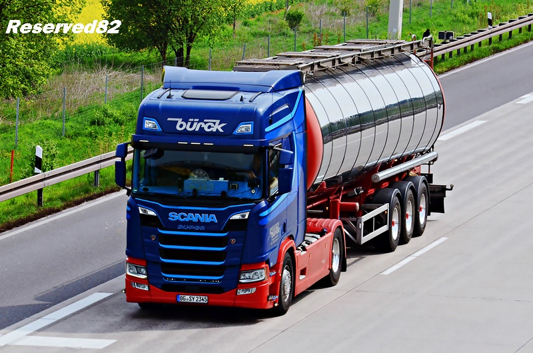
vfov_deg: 7.0
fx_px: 2881
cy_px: 176
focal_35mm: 195
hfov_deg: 10.6
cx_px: 266
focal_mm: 130
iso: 800
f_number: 10
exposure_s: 1/1600
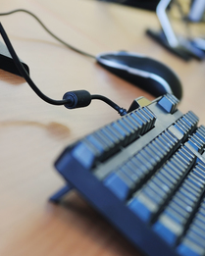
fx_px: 940
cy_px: 62
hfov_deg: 12.4
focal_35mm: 124
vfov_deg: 15.4
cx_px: 90
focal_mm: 36
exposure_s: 1/40
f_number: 2.8
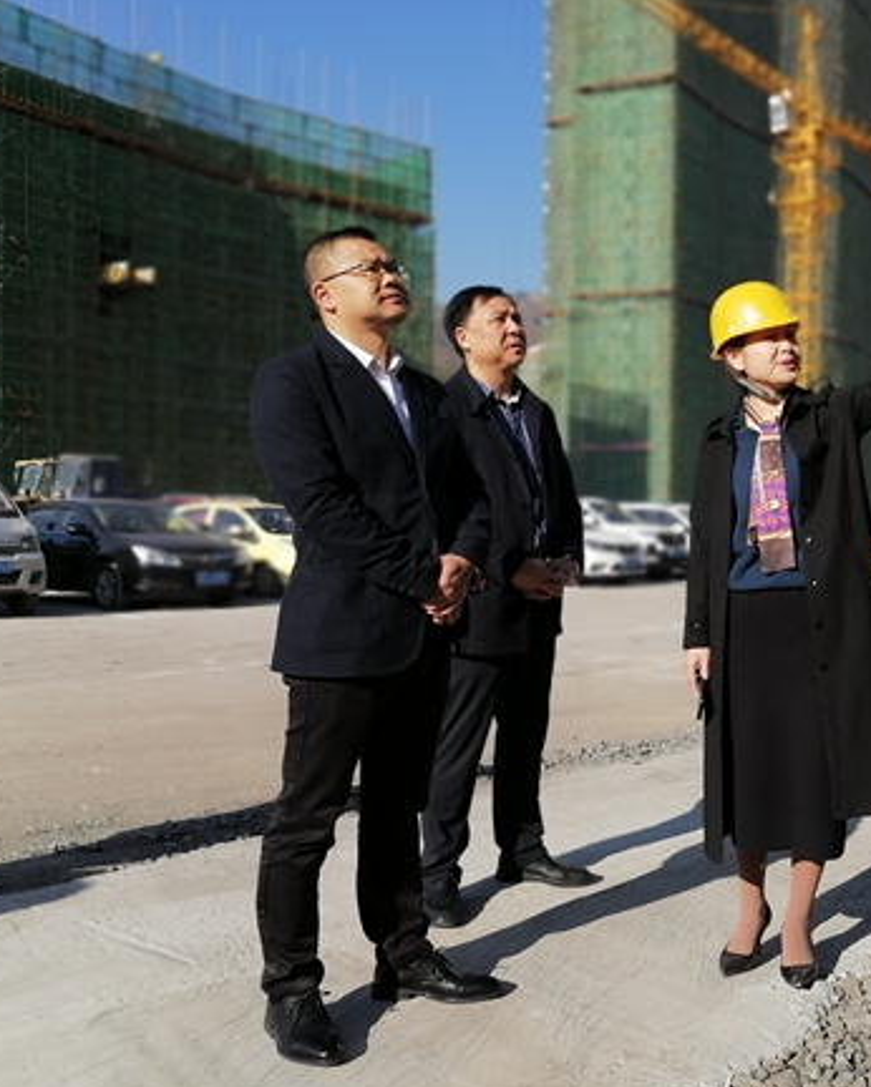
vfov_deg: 46.8
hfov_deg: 36.1
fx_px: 1256
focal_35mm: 39
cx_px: 768
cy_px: 538
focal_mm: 5.3
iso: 50
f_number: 1.8
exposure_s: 1/1587
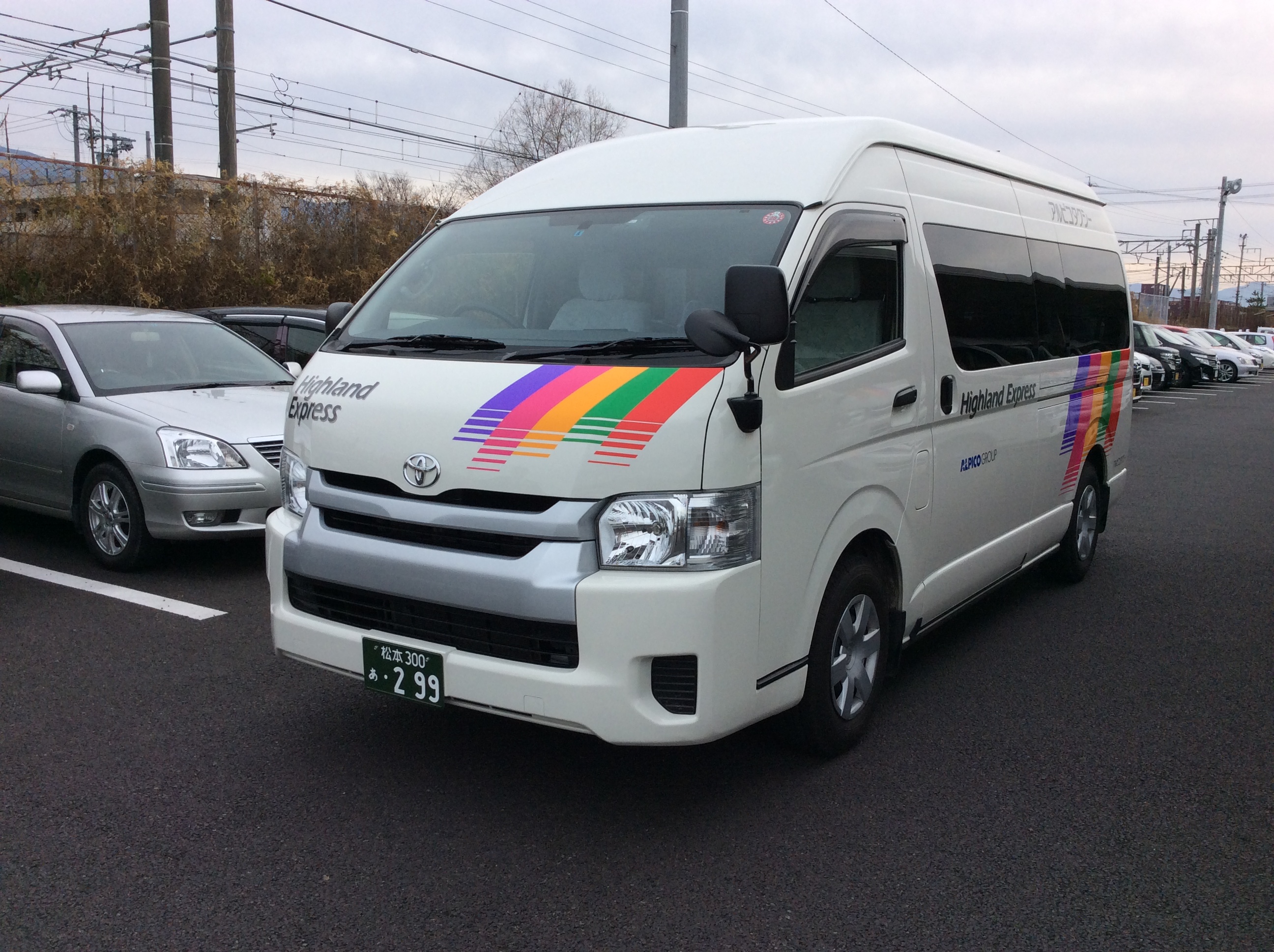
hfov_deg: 56.9
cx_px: 637
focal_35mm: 32
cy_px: 476
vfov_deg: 44.1
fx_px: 1176
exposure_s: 1/497
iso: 32
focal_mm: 3.3
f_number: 2.4
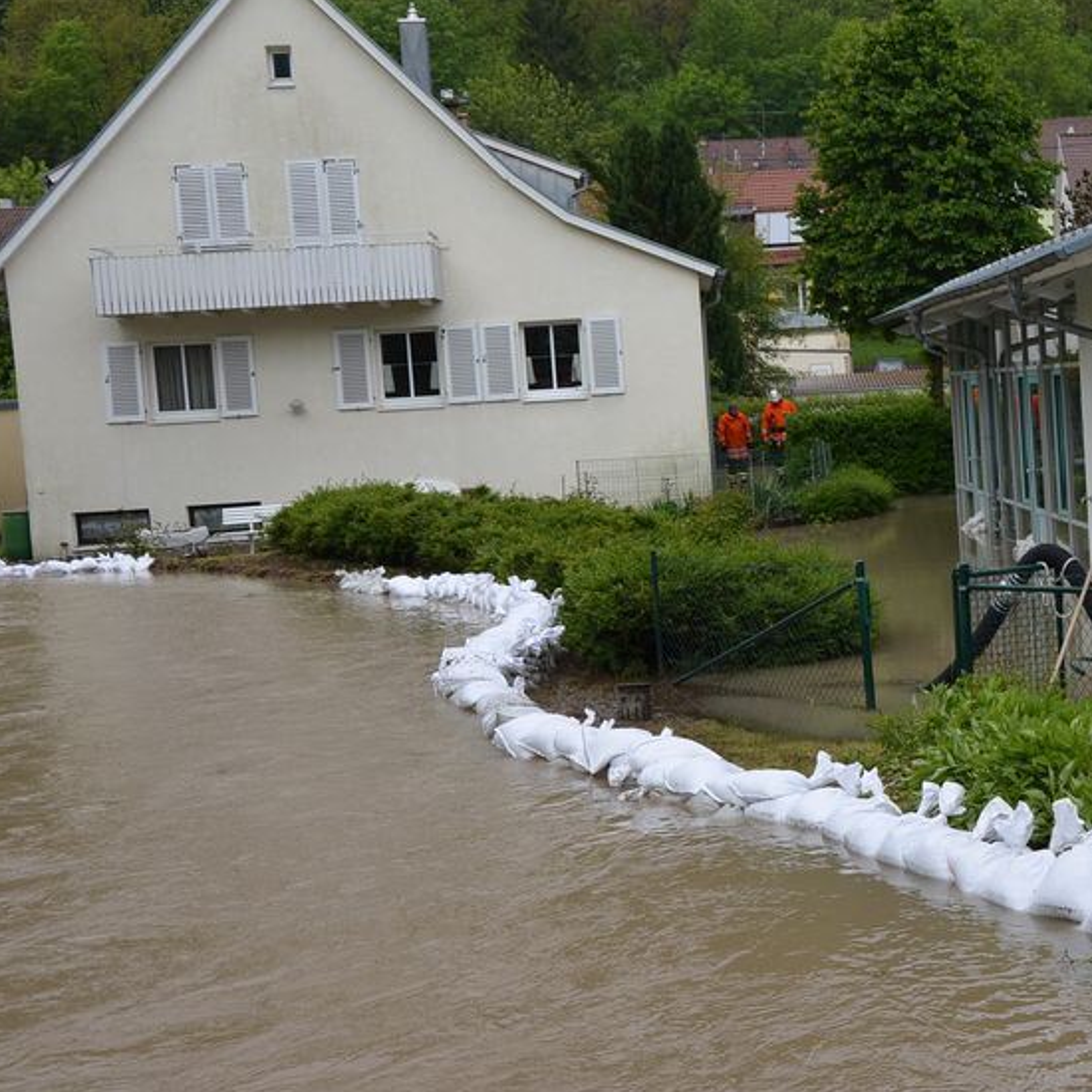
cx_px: 955
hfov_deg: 28.7
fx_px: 2062
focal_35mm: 58
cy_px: 514
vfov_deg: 29.7
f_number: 7.1
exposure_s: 1/200
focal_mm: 25
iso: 100
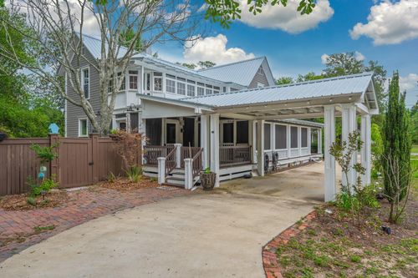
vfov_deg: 57.2
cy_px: 139
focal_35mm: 22
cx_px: 209
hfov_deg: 78.6
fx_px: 255
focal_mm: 22
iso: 100
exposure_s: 1/200
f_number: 9
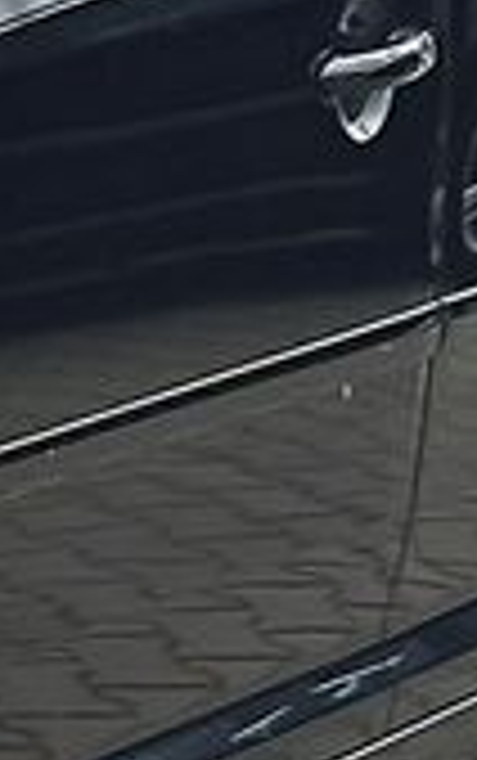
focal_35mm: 173
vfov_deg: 12.1
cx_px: -1269
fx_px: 3589
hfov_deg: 6.5
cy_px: 454
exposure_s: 1/190
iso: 50
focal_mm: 7.01
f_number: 1.69
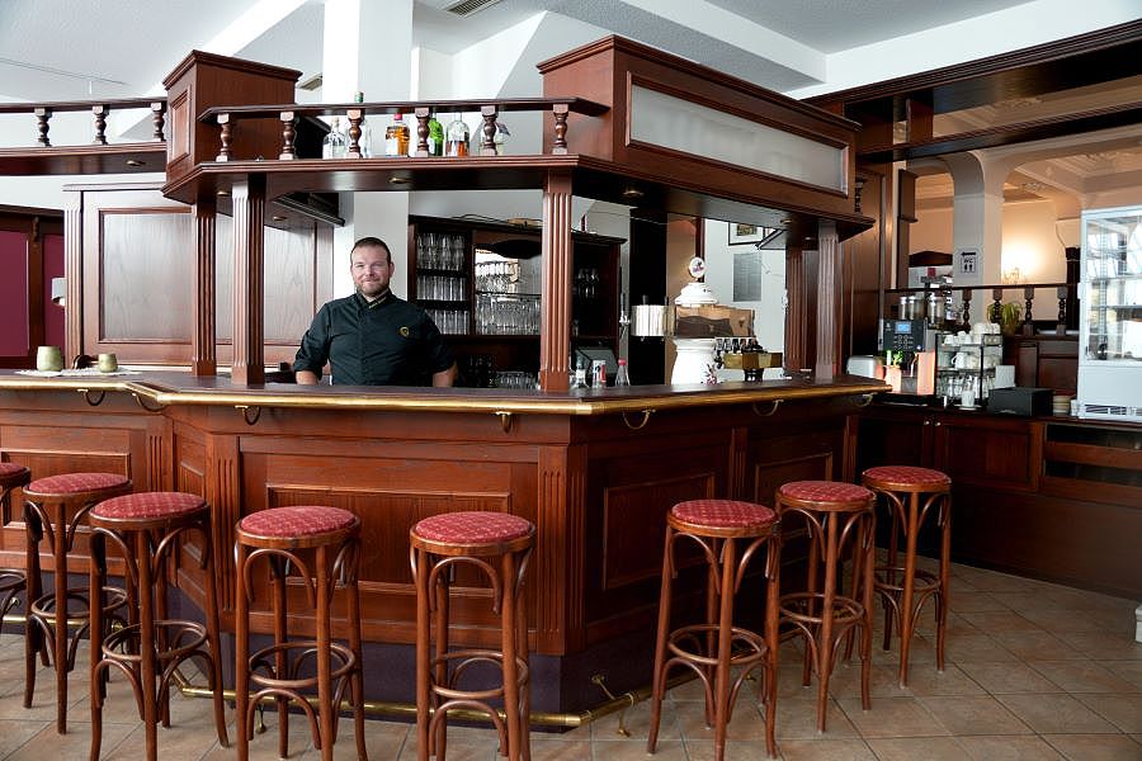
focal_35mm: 24
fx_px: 761
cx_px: 571
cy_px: 380
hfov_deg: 73.7
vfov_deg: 53.1
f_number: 3.5
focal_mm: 16
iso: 100
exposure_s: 1/8
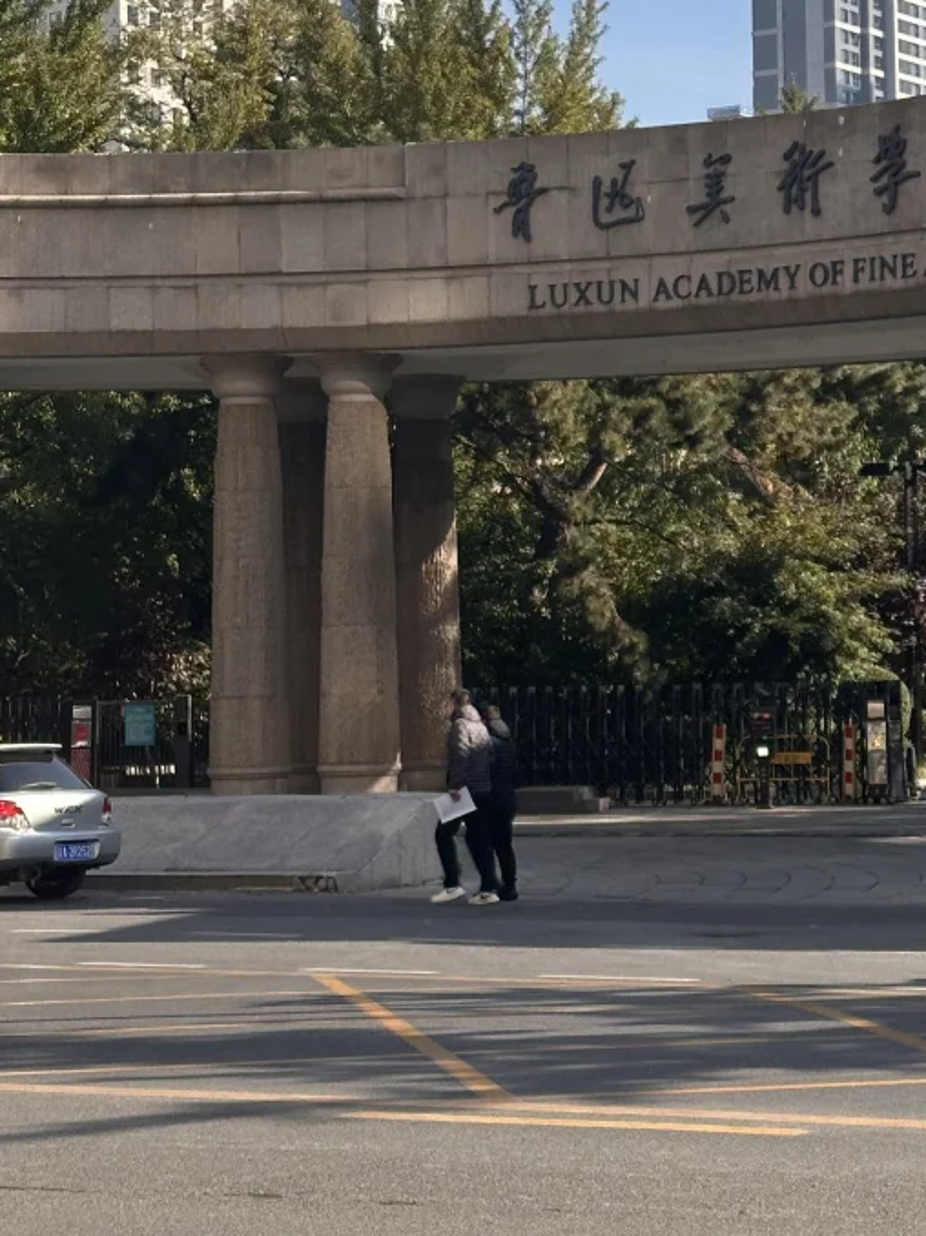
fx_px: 3640
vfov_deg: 19.2
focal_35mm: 102
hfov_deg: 14.3
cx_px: 866
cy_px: 452
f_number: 1.78
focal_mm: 6.86
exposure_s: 1/2667
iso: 64
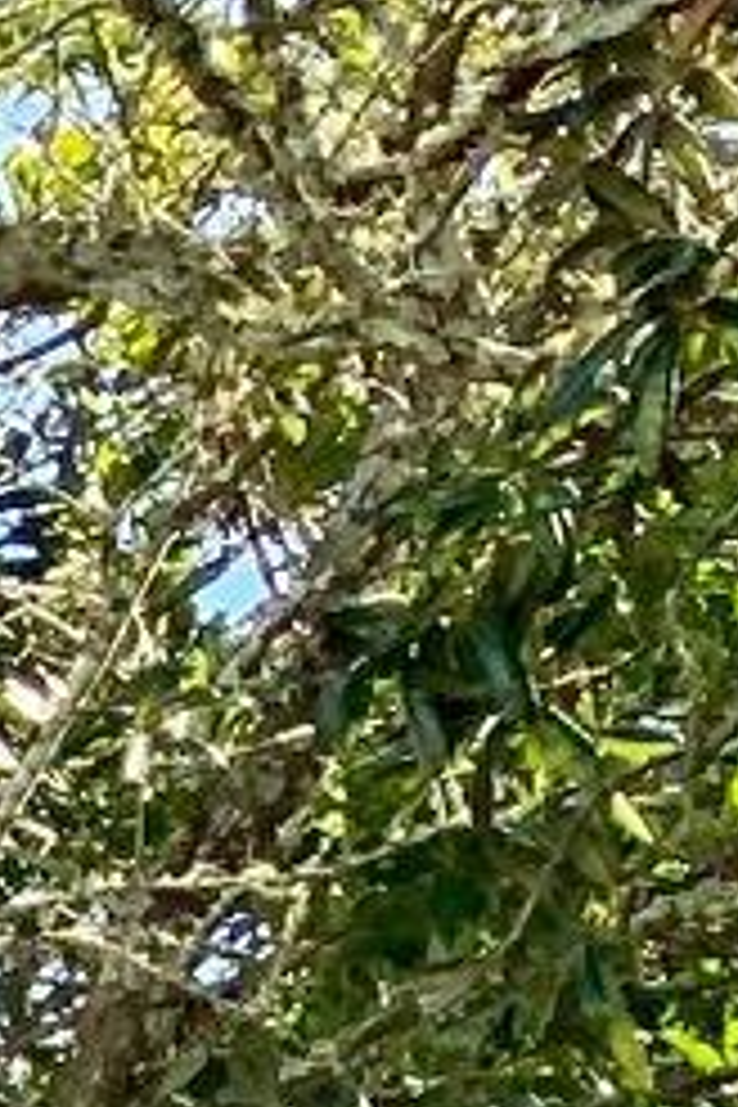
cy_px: 3087
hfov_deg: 4.4
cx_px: -3501
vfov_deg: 7.5
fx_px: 7595
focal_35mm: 247
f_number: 1.8
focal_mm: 3
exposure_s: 1/666
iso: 16
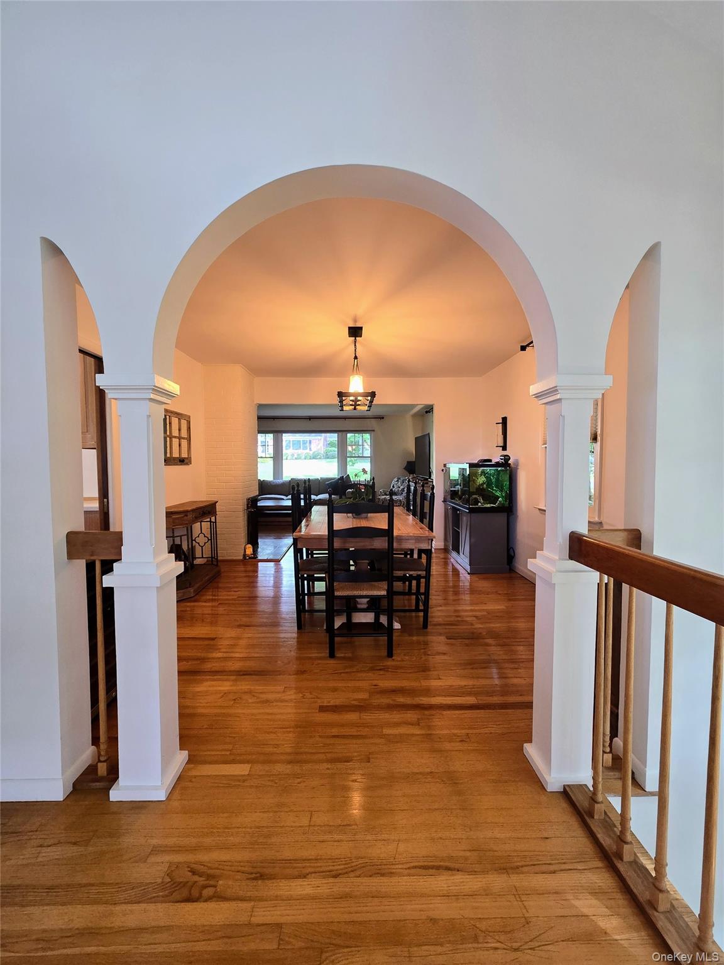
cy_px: 482
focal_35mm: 13
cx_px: 362
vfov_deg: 106.2
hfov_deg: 89.9
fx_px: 363
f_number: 2.2
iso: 160
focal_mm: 2.2
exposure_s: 1/60
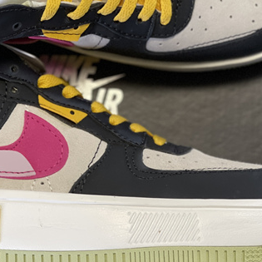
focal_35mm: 133
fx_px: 1139
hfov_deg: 13.1
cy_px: 83
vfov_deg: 13.1
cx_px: 66
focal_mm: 7.5
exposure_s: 1/40
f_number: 2.2
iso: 200
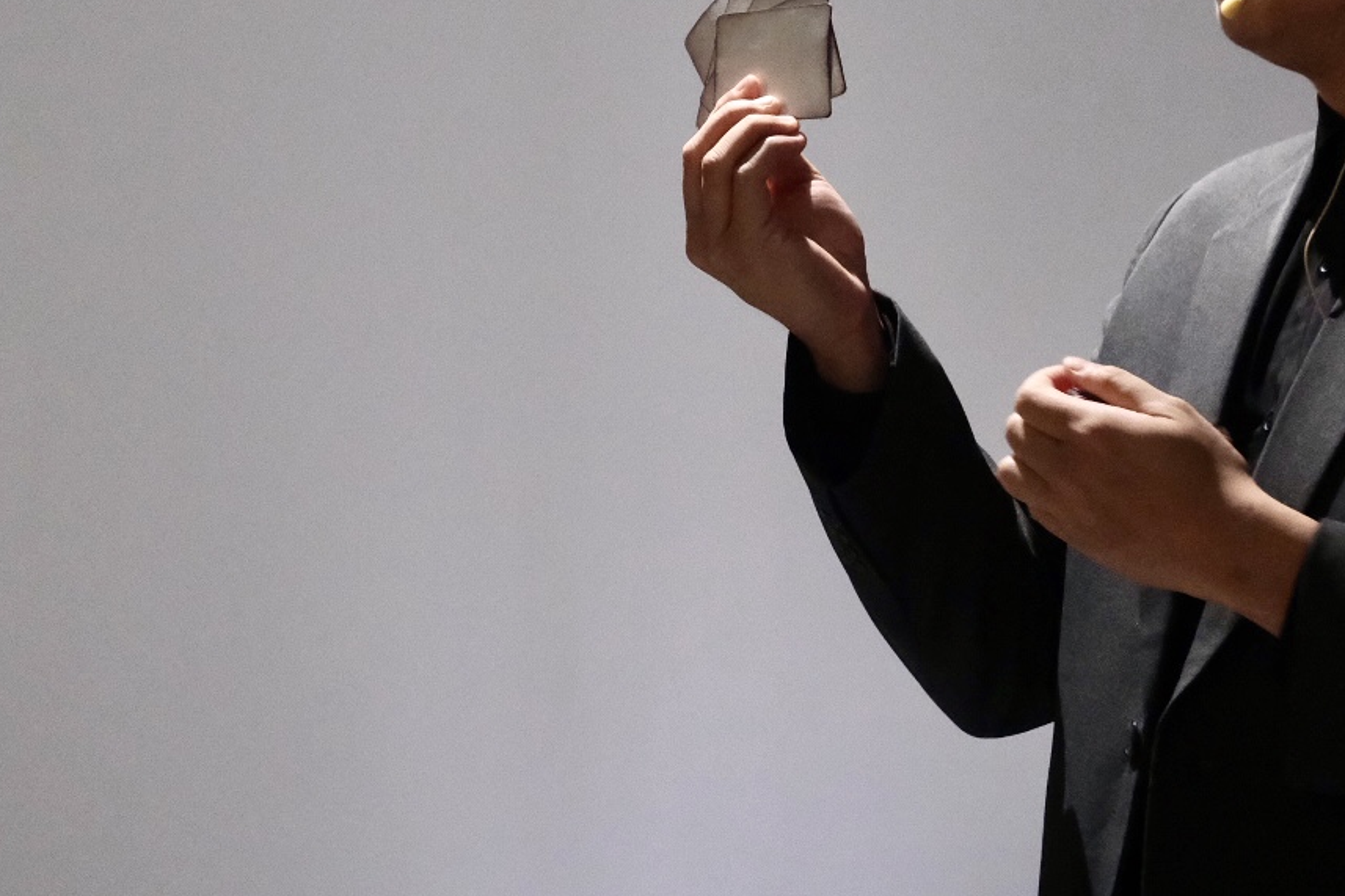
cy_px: 447
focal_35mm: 172
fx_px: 6424
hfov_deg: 11.9
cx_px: 432
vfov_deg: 8.0
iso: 6400
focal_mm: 55
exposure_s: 1/125
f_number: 4
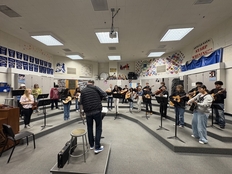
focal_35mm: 14
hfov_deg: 102.1
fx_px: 94
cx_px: 116
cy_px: 87
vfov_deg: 85.7
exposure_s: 1/60
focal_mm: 2.22
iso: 250
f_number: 2.2
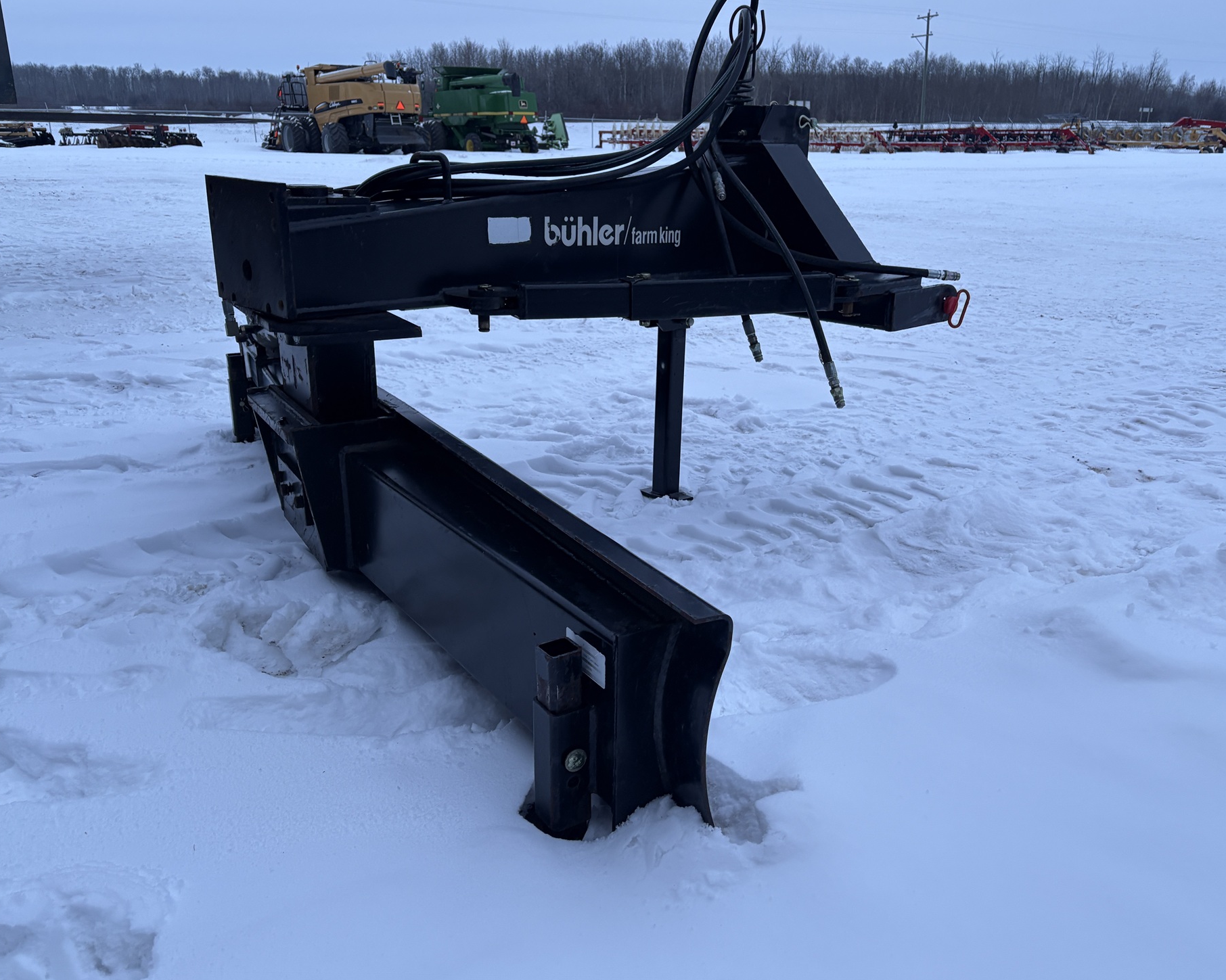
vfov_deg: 51.5
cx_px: 634
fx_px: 1016
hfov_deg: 62.2
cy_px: 483
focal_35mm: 28
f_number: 1.6
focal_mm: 5.96
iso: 100
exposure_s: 1/121
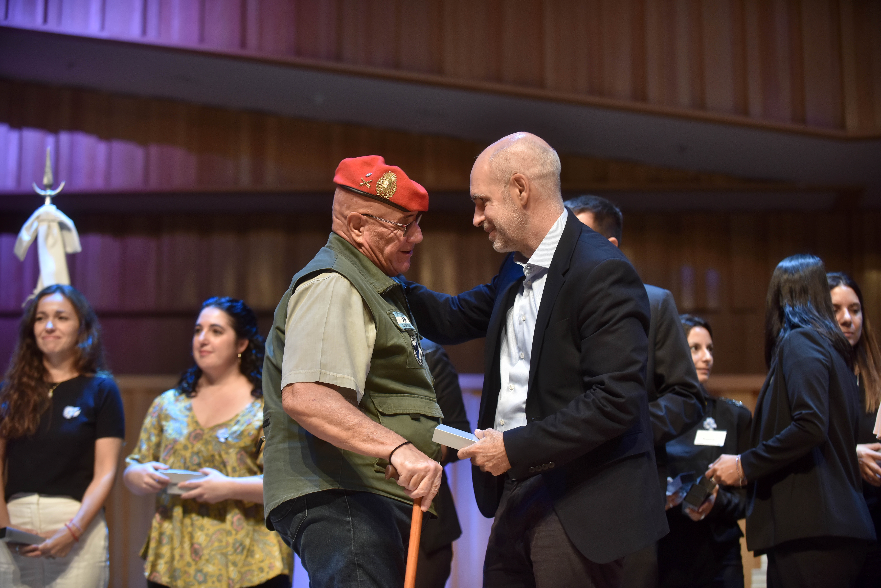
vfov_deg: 16.7
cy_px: 294
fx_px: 2007
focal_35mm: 82
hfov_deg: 24.8
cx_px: 440
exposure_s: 1/160
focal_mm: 82
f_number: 2.8
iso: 800
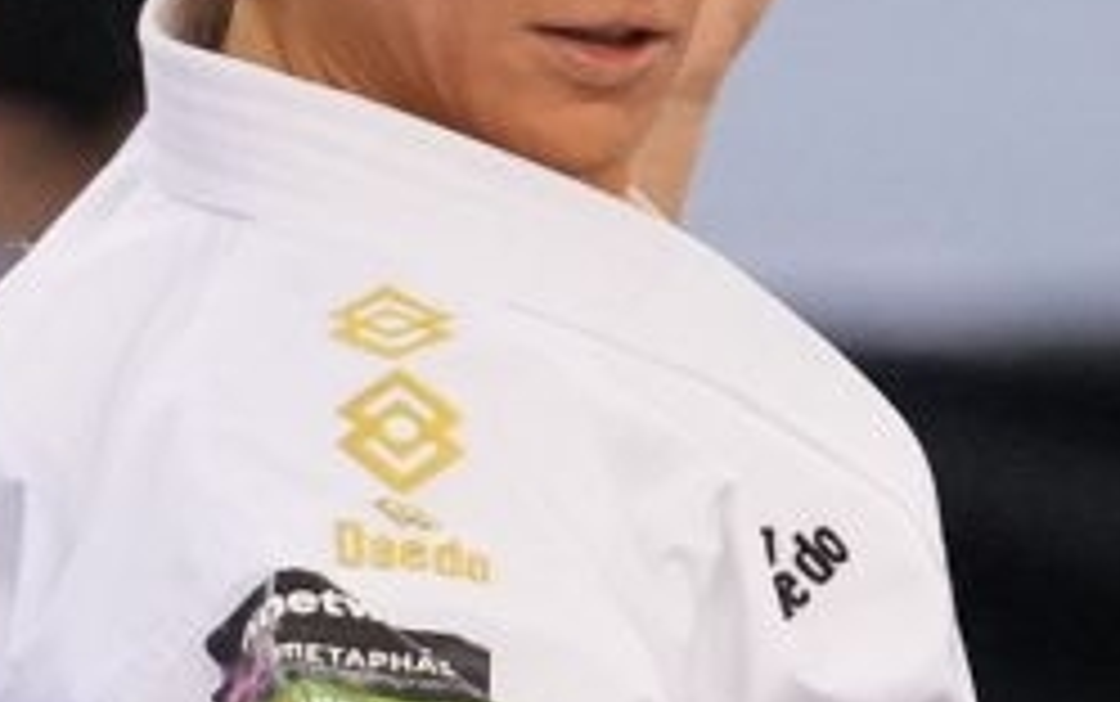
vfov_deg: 0.6
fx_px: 65395
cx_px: 742
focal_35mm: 2141
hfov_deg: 1.0
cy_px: 832
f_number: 2.8
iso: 2500
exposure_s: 1/1000
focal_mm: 194
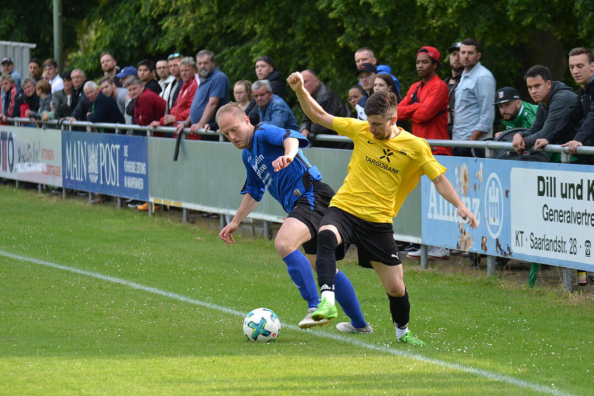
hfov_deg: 10.2
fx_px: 3341
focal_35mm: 202
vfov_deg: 6.8
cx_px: 297
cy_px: 198
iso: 1000
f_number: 4.5
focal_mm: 135
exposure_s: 1/500
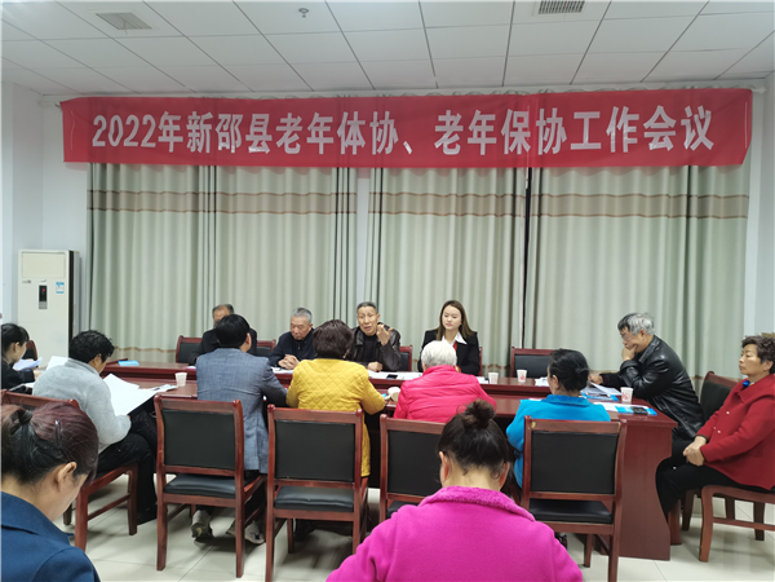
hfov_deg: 67.3
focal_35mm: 26
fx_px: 582
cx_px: 388
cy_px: 291
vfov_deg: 53.1
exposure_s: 1/25
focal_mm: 5.58
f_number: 1.8
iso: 640
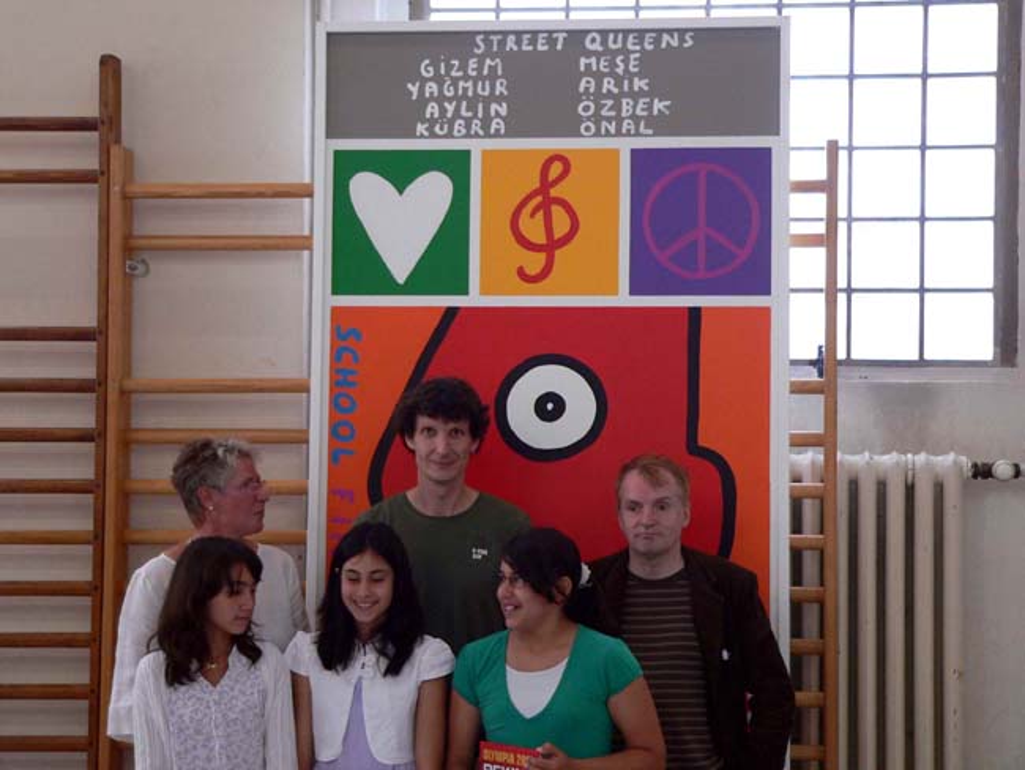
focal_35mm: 80
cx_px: 512
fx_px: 2370
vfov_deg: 18.4
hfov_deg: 24.4
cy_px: 385
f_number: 2.8
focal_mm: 13.3
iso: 200
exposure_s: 1/30
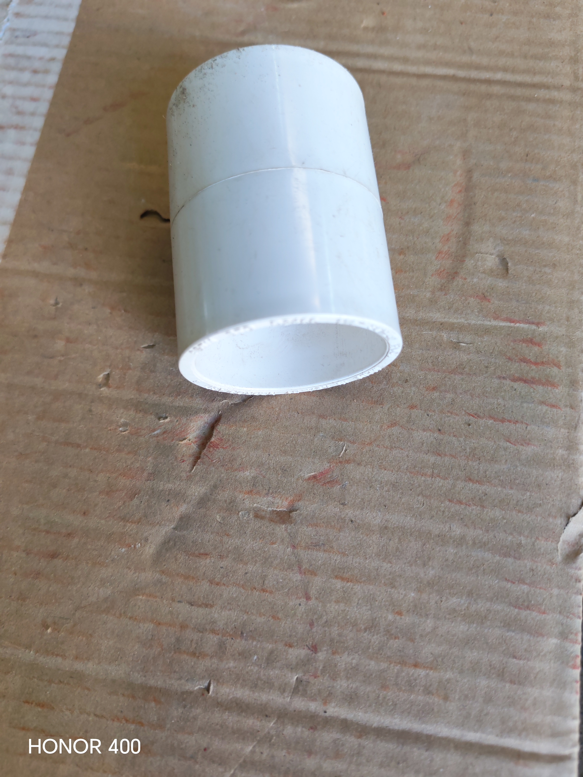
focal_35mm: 27
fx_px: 606
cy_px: 388
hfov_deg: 51.4
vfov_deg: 65.3
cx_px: 292
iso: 320
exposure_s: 1/100
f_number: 1.9
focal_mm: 6.12
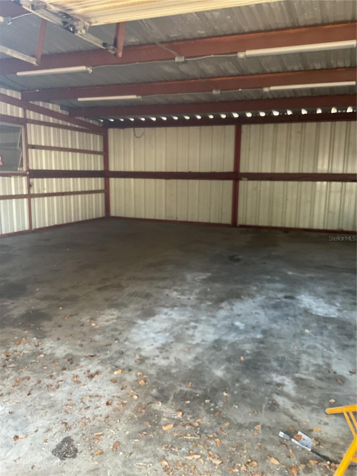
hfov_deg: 48.2
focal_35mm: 29
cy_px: 238
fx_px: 399
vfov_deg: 61.7
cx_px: 178
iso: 160
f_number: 1.8
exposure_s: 1/60
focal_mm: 3
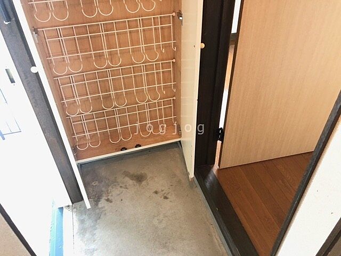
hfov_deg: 63.4
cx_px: 170
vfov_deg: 49.7
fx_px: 276
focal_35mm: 28
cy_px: 128
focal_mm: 3.99
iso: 80
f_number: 1.8
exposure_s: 1/17
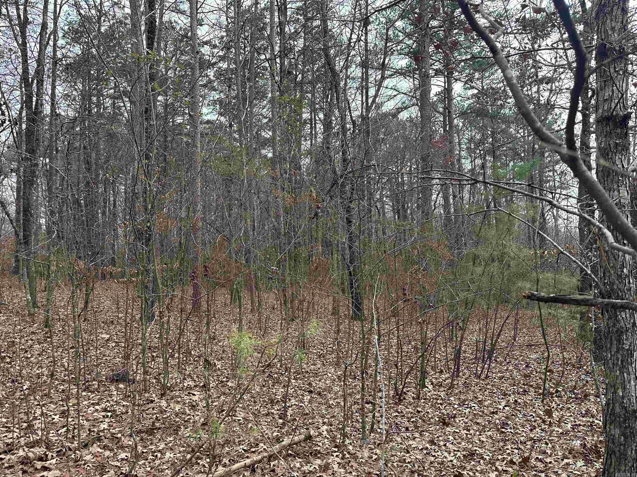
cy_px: 238
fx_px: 442
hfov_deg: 71.6
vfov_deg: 56.8
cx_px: 318
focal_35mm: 24
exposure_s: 1/121
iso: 160
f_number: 1.78
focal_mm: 6.86
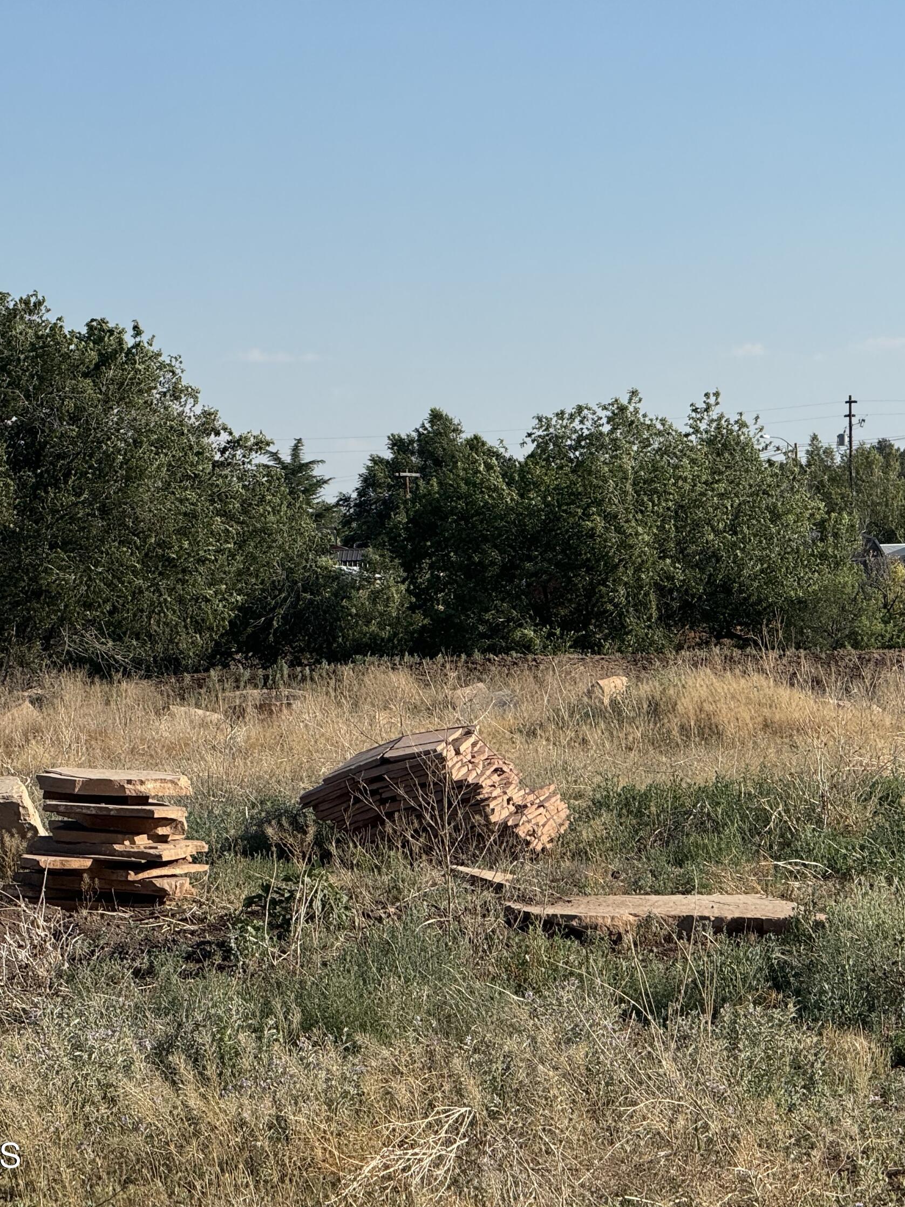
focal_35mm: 161
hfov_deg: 9.2
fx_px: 5612
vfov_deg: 12.3
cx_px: 602
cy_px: 604
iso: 50
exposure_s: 1/1546
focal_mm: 15.66
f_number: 2.8
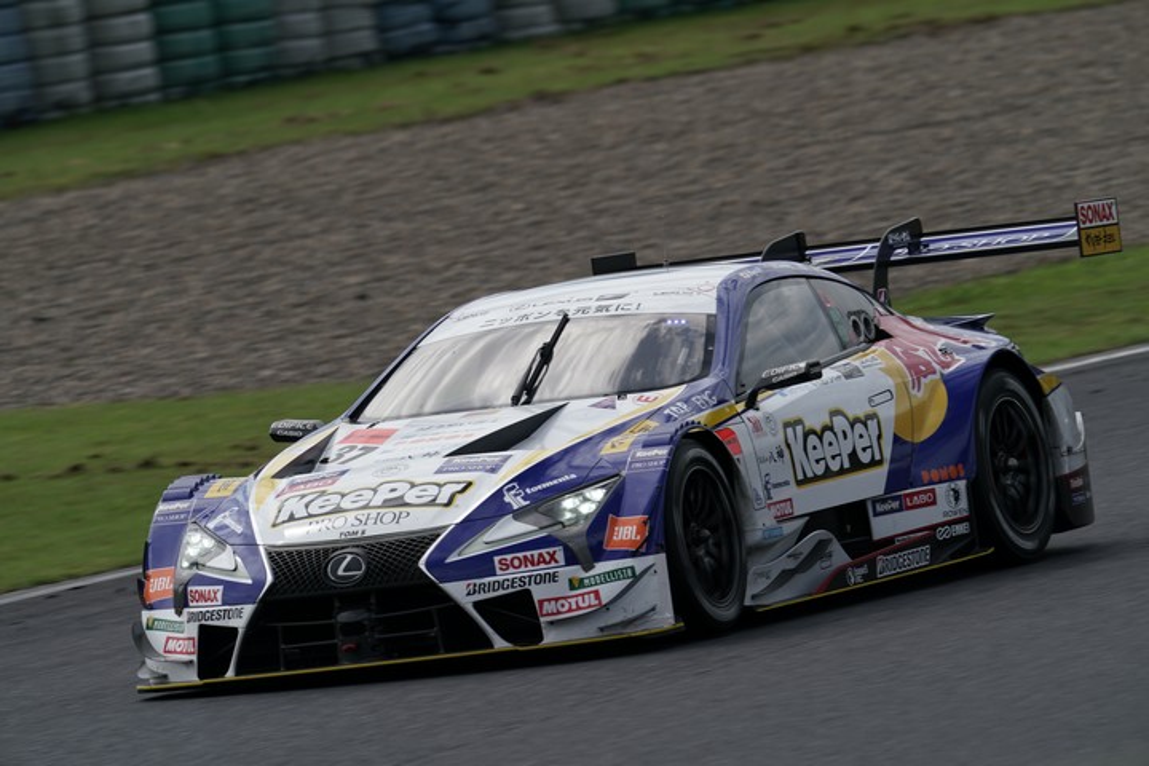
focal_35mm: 708
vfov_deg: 1.9
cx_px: 574
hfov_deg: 2.9
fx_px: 22595
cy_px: 383
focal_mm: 708
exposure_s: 1/400
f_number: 11
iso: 200
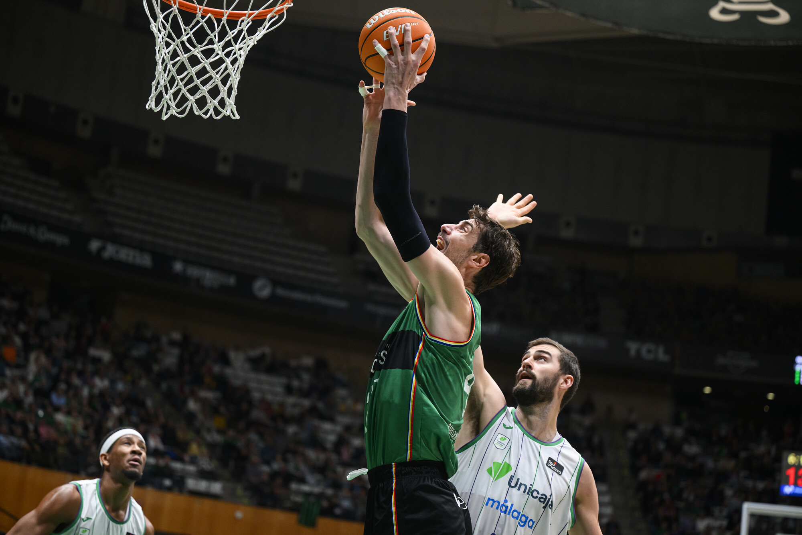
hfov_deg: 28.8
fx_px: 1559
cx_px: 401
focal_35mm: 70
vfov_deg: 19.5
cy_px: 268
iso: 2500
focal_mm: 70
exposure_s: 1/1250
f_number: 2.8
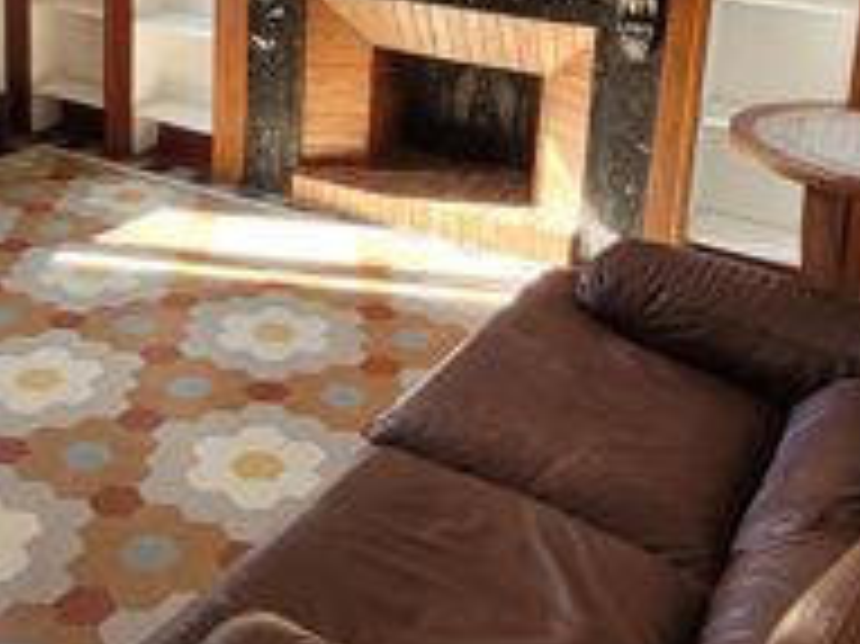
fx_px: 1192
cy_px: 9
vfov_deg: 28.5
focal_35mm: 48
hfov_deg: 39.2
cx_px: 286
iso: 64
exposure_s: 1/50
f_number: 2.2
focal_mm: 1.74
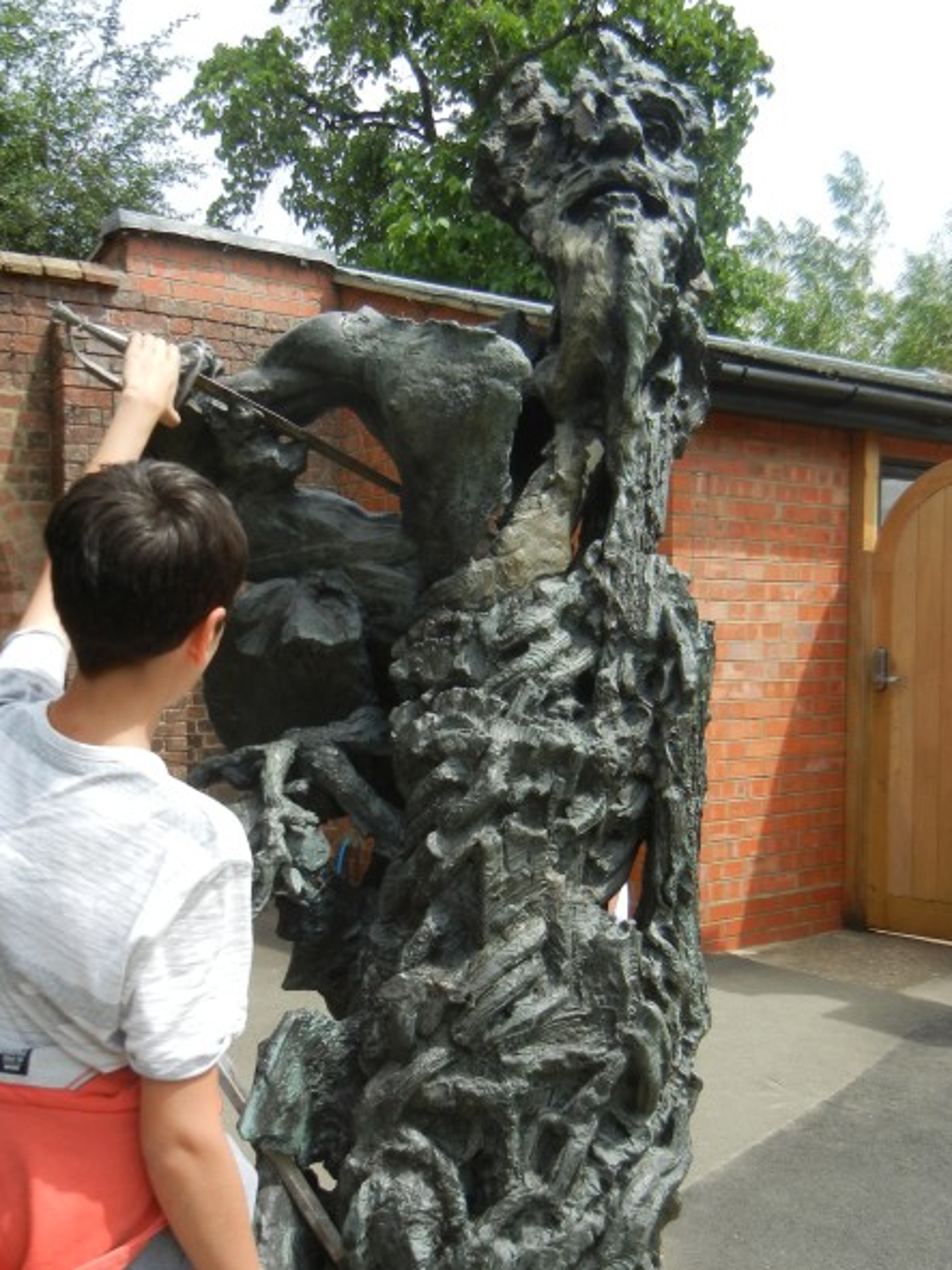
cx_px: 443
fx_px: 1431
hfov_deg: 36.8
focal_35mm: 39
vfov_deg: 47.7
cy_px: 744
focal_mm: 5.4
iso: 160
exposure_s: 1/730
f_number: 3.5
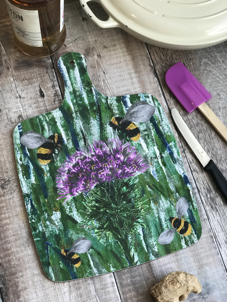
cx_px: 114
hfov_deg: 25.7
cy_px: 151
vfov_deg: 33.8
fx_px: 498
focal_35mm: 57
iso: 40
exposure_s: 1/50
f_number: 2.8
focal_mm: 6.6
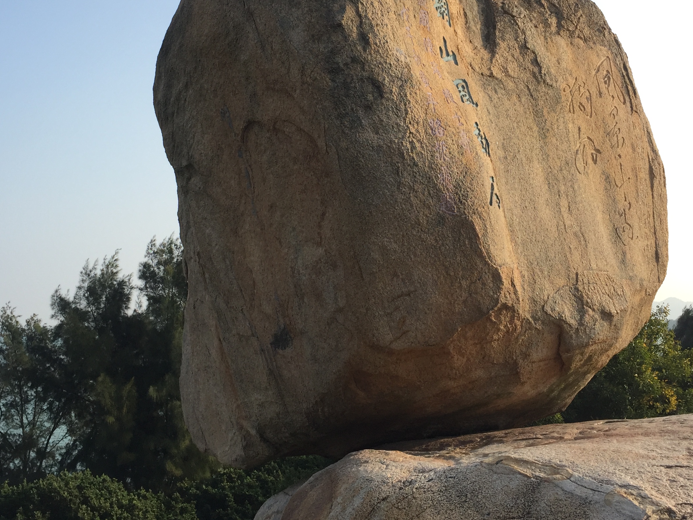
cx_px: 327
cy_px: 199
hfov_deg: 42.1
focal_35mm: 45
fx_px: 901
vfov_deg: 32.1
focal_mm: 4.15
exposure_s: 1/1041
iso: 32
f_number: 2.2
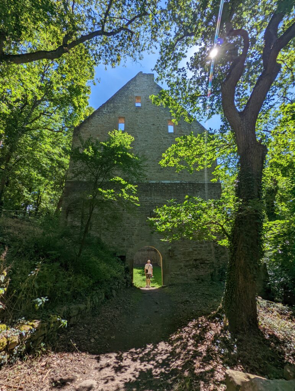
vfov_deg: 94.4
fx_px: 181
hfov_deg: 78.2
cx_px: 148
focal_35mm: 16
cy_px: 196
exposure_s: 1/1120
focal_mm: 2.35
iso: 44
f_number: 2.2
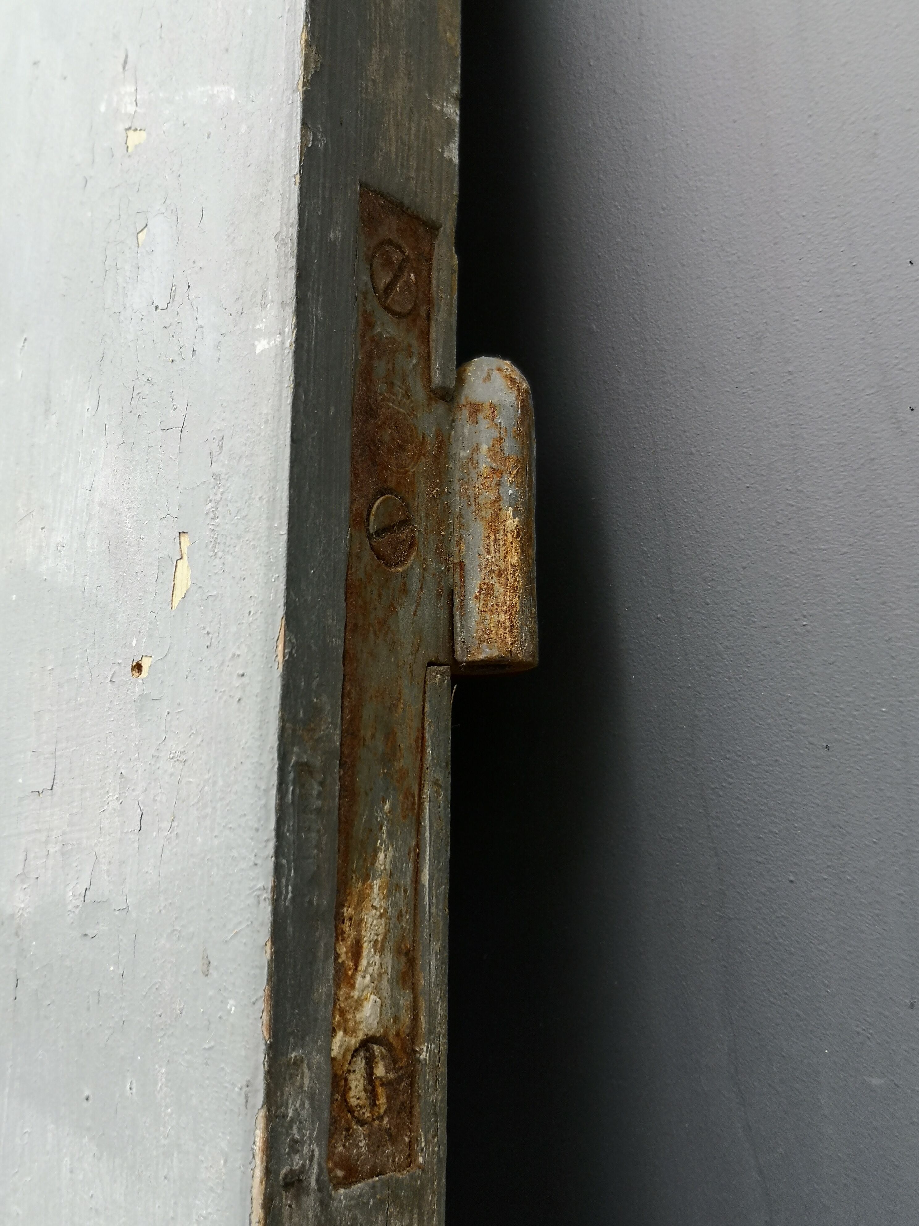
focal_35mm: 37
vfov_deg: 50.1
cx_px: 460
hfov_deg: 38.7
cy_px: 613
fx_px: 1310
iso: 50
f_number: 1.8
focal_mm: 3.95
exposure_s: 1/395
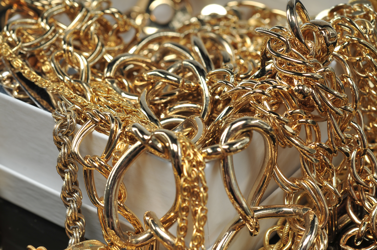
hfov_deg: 22.6
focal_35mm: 90
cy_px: 125
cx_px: 188
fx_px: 941
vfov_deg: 15.2
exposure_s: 1/250
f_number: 10
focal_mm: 60
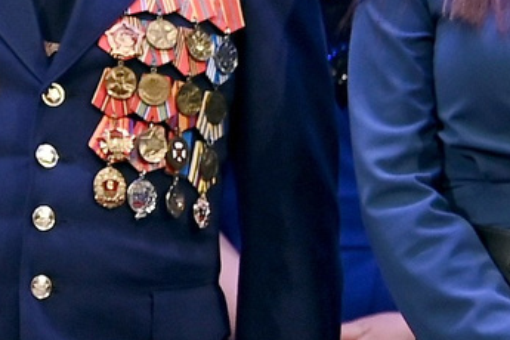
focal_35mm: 1000
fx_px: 14166
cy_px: 174
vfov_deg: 1.4
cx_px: 1465
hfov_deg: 2.0
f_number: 5.6
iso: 320
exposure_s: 1/125
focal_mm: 135
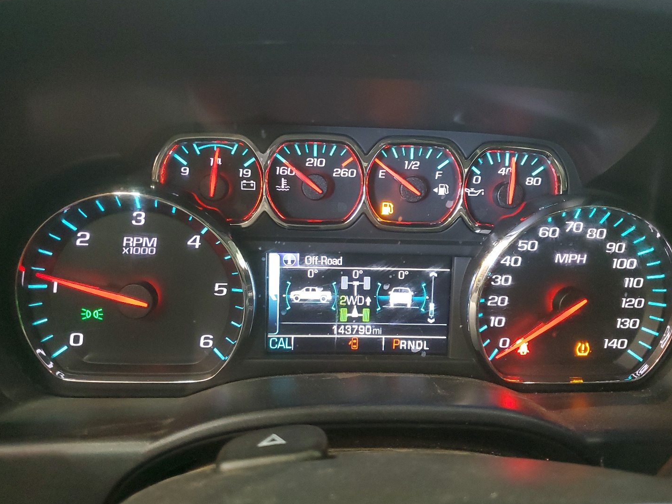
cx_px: 350
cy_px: 260
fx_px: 563
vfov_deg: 48.2
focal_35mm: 29
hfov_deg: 61.6
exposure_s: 1/24
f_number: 1.5
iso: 304
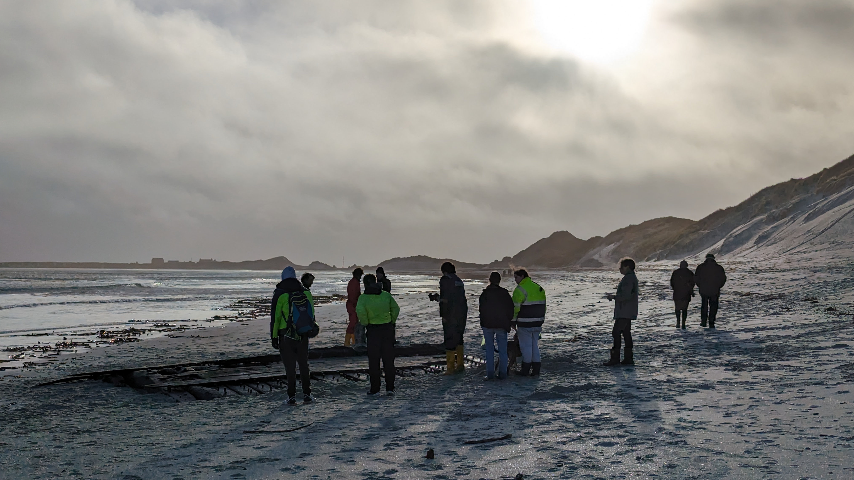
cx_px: 431
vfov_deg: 22.6
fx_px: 1200
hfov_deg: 39.2
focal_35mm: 53
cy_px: 266
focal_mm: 6.81
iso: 47
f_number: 1.85
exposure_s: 1/25641
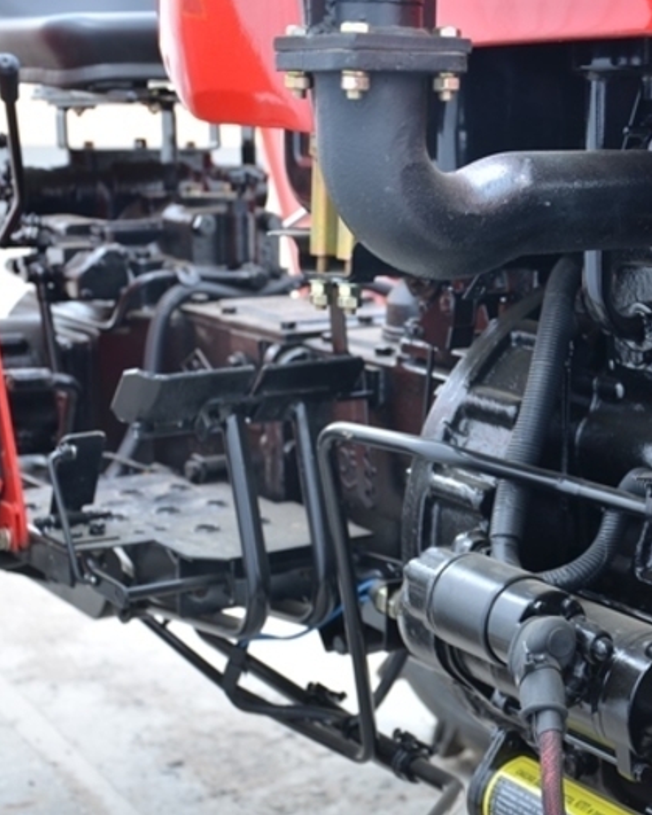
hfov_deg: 20.8
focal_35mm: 73
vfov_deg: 26.1
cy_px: 406
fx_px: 1761
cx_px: 496
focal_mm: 34
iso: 100
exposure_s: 1/40
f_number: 4.2
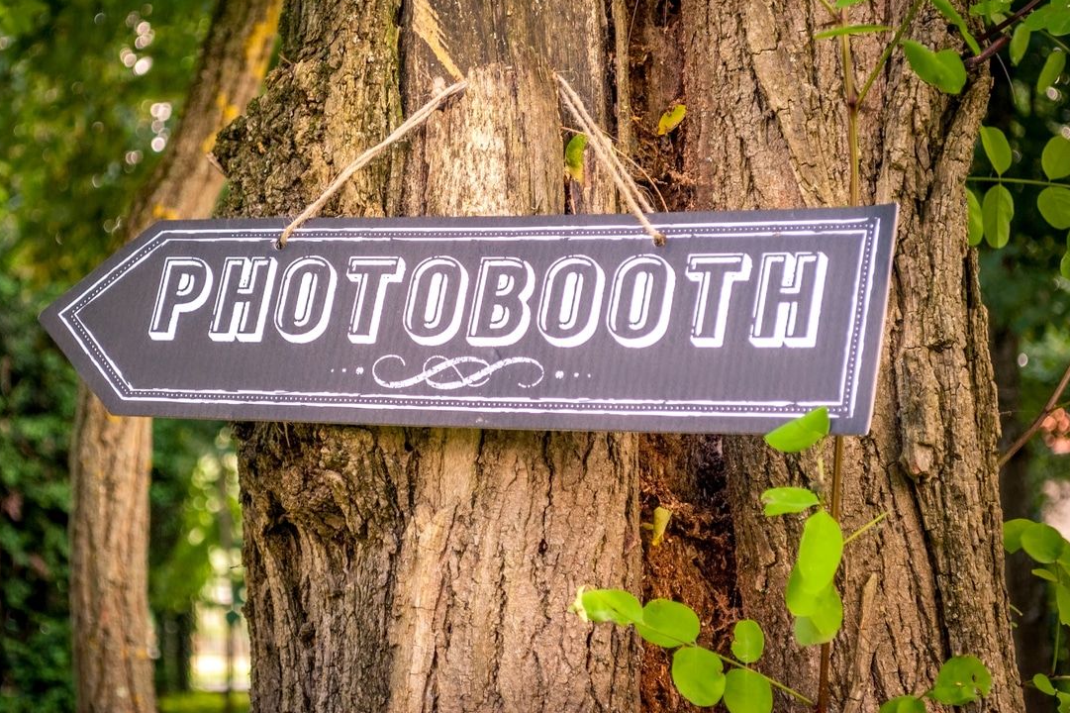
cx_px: 454
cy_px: 304
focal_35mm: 87
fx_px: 2585
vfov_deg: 15.7
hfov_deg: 23.4
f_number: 5.6
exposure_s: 1/30
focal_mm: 50
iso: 320
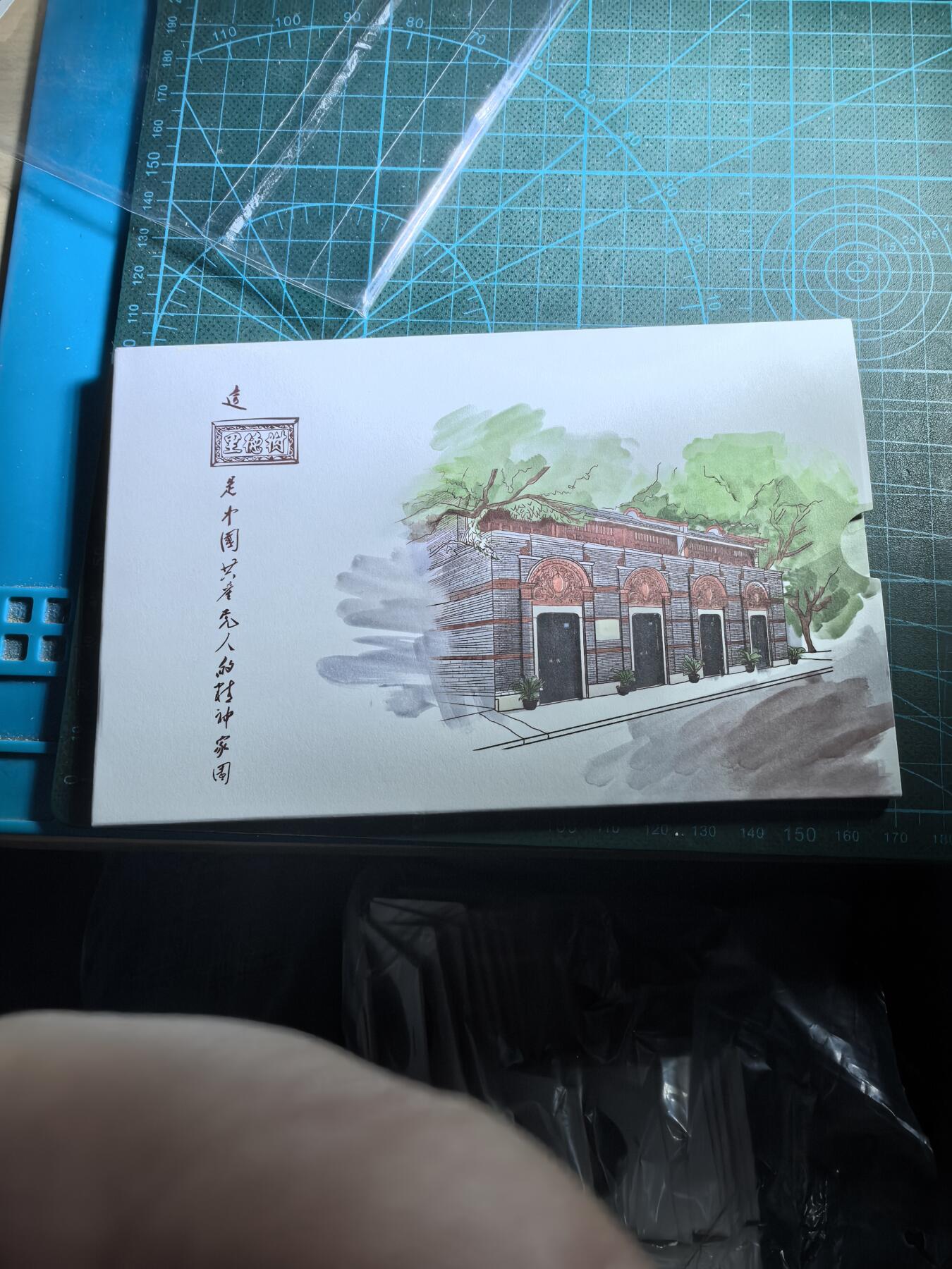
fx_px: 770
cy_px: 634
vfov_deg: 79.0
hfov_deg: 63.4
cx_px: 476
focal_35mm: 21
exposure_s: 1/1110
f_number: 2.2
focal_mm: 1.95
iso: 100
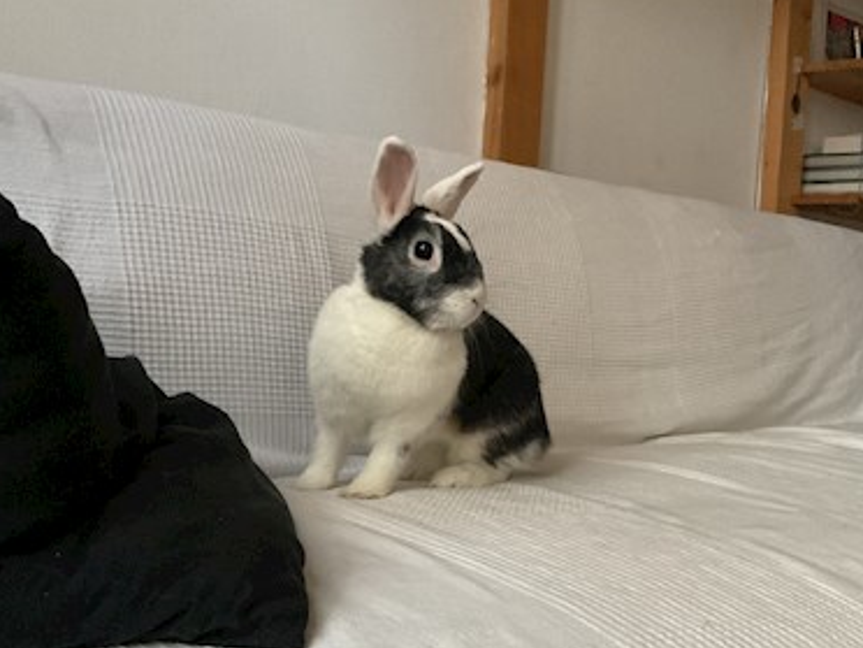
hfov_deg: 47.9
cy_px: 377
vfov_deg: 36.7
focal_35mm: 39
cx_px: 425
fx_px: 972
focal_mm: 3
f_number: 1.8
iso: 500
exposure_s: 1/30
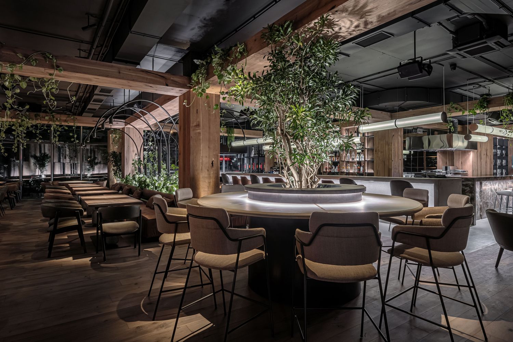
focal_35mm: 20
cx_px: 256
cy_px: 171
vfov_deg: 61.9
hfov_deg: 84.0
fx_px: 285
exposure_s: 1/2.5
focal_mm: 20
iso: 400
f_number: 11
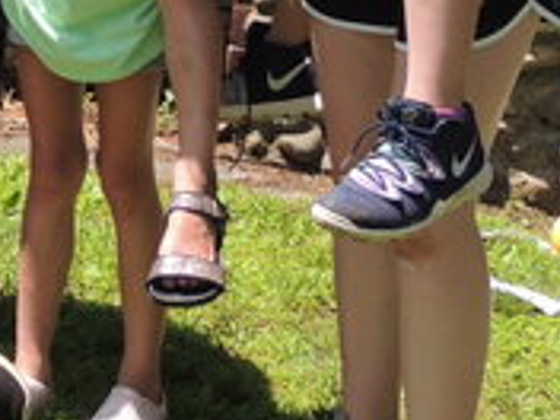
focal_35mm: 123
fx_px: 1990
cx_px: -430
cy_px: -194
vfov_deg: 11.6
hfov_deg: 14.3
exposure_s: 1/640
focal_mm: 5.3
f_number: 3.1
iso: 100
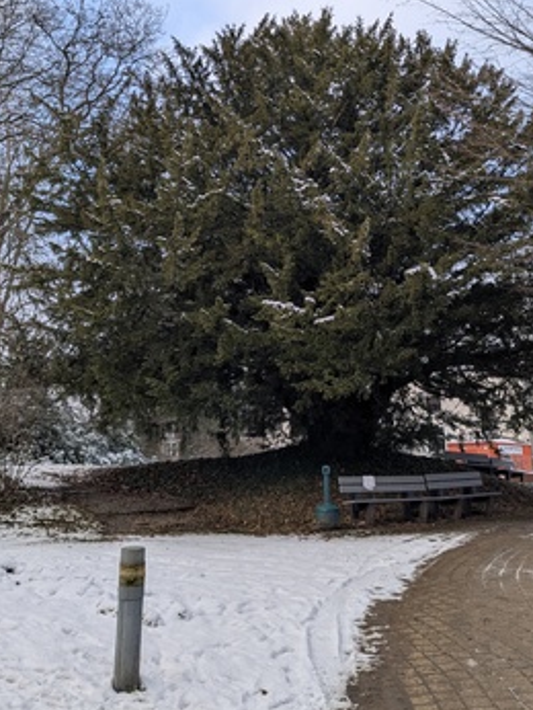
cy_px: 215
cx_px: 304
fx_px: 800
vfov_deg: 46.8
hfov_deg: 36.8
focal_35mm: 39
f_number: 1.73
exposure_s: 1/570
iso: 46
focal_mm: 4.38
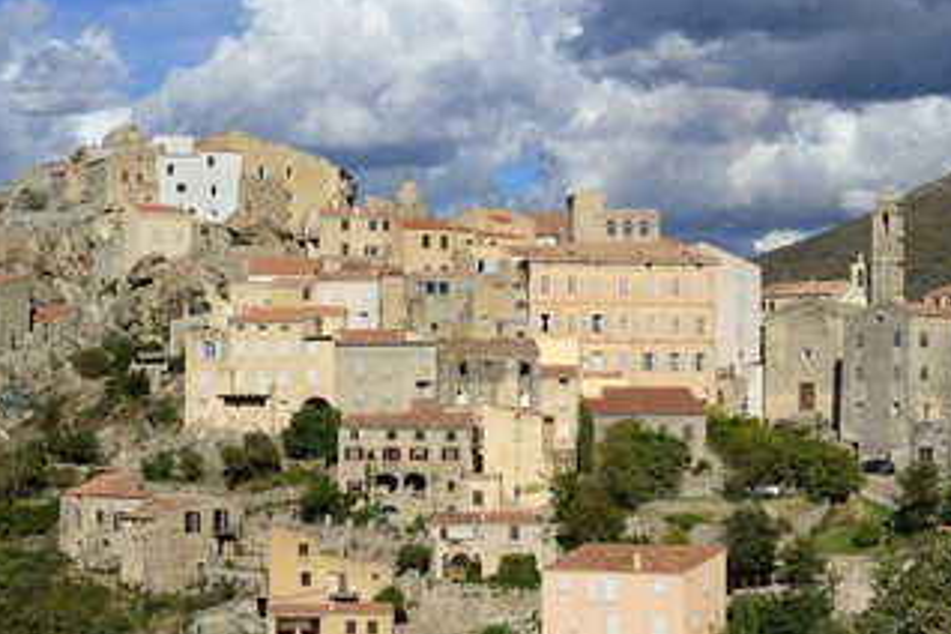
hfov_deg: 17.2
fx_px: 3143
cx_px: 422
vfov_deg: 11.5
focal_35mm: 119
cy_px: 383
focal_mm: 90
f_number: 11
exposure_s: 1/400
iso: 200
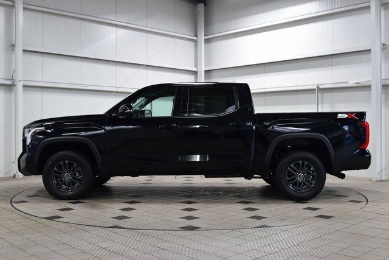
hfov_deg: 47.9
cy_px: 130
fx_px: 438
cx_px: 194
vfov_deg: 33.0
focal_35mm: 40
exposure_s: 1/60
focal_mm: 27
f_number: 6.3
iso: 1600
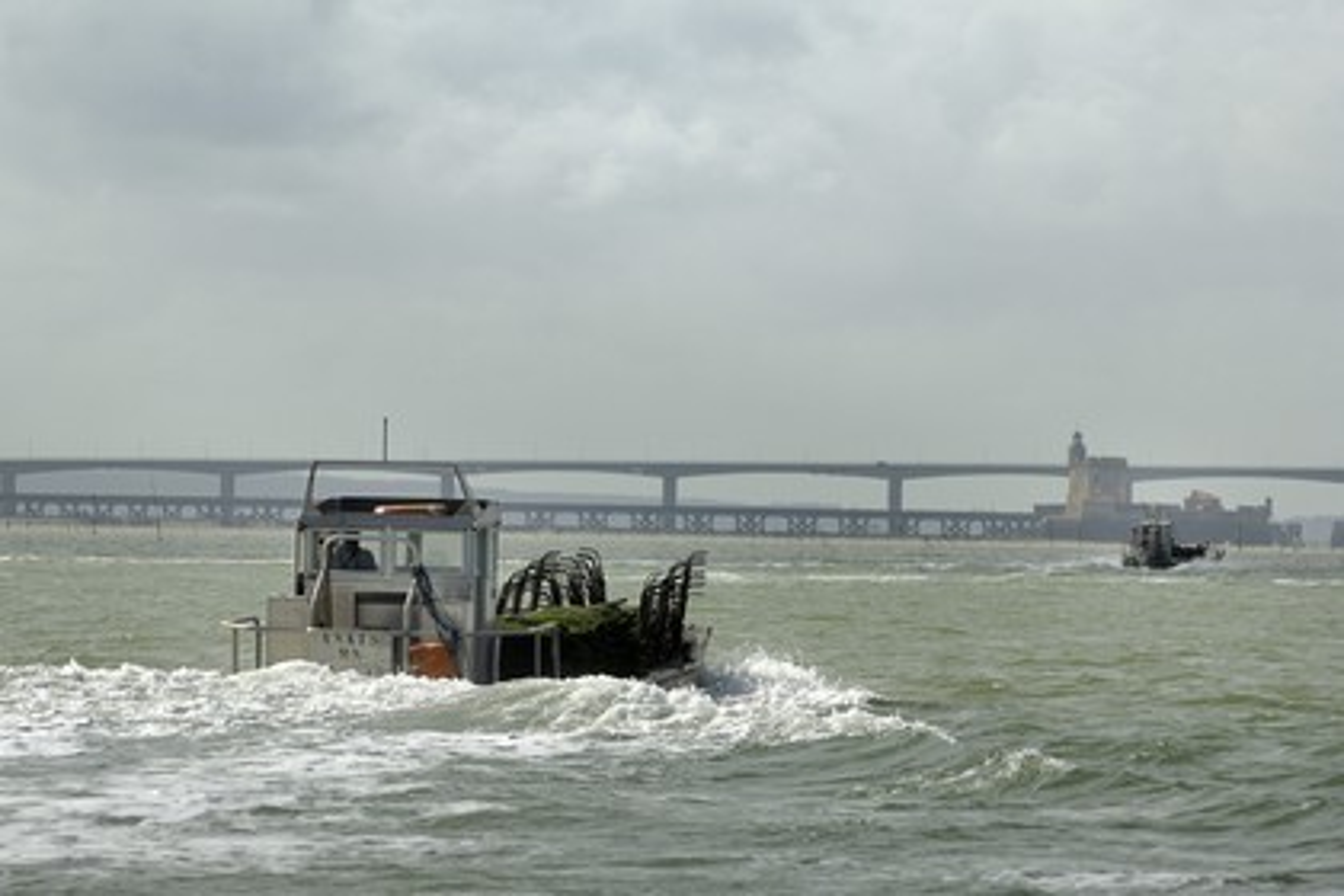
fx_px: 10079
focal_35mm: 270
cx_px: 672
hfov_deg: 7.6
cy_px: 448
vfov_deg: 5.1
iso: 100
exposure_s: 1/500
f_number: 6.7
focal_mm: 180
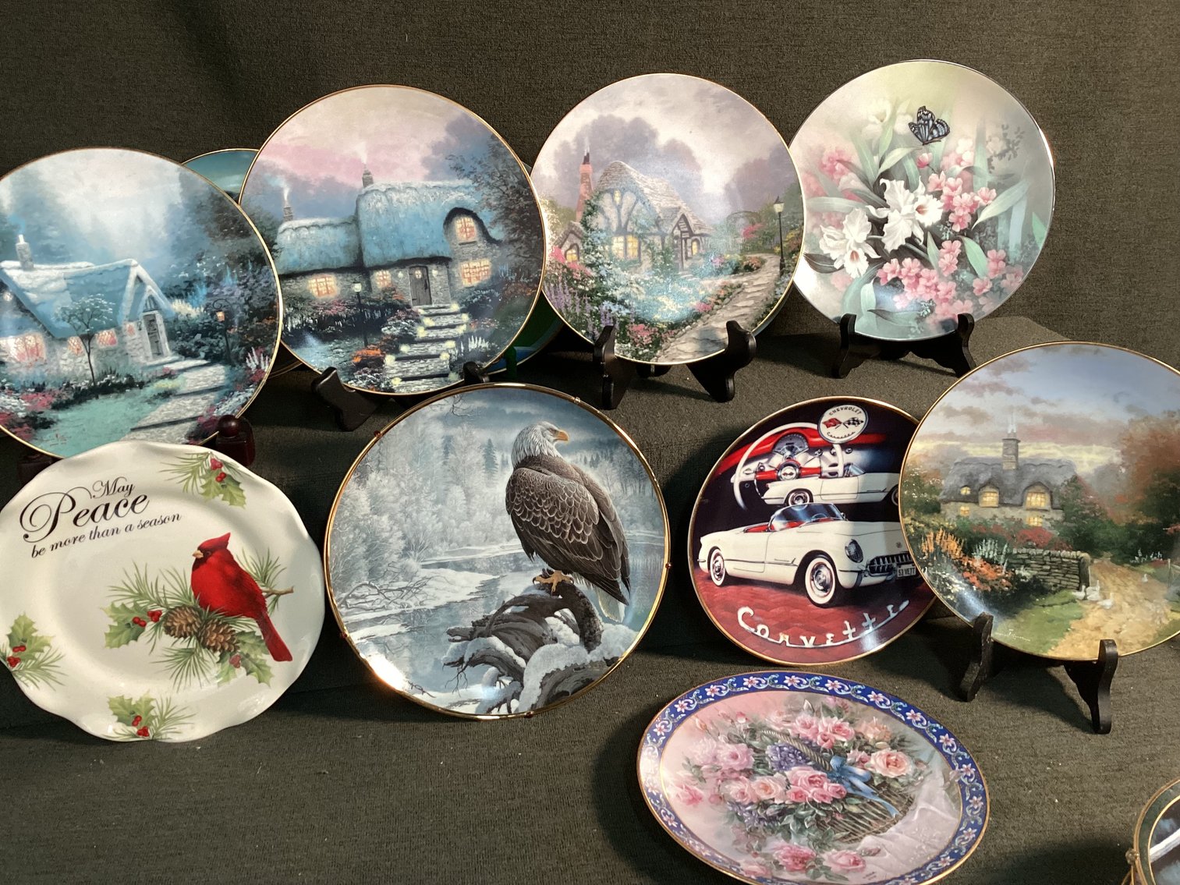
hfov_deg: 58.3
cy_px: 442
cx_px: 590
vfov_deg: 45.4
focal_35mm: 31
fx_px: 1057
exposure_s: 1/60
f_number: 2.4
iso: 160
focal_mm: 3.3
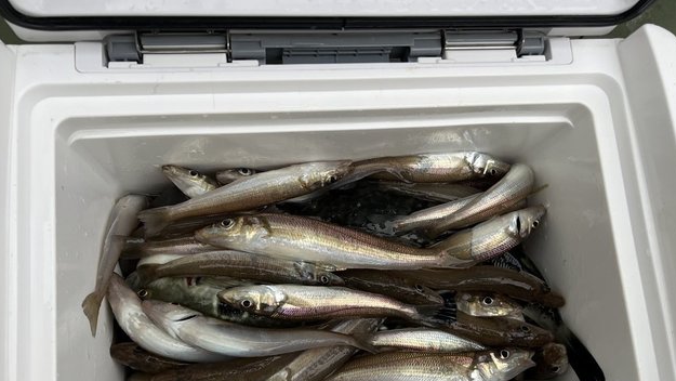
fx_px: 520
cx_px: 336
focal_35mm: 29
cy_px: 251
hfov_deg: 66.0
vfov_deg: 39.8
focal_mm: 5.7
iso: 50
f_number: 1.5
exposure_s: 1/452
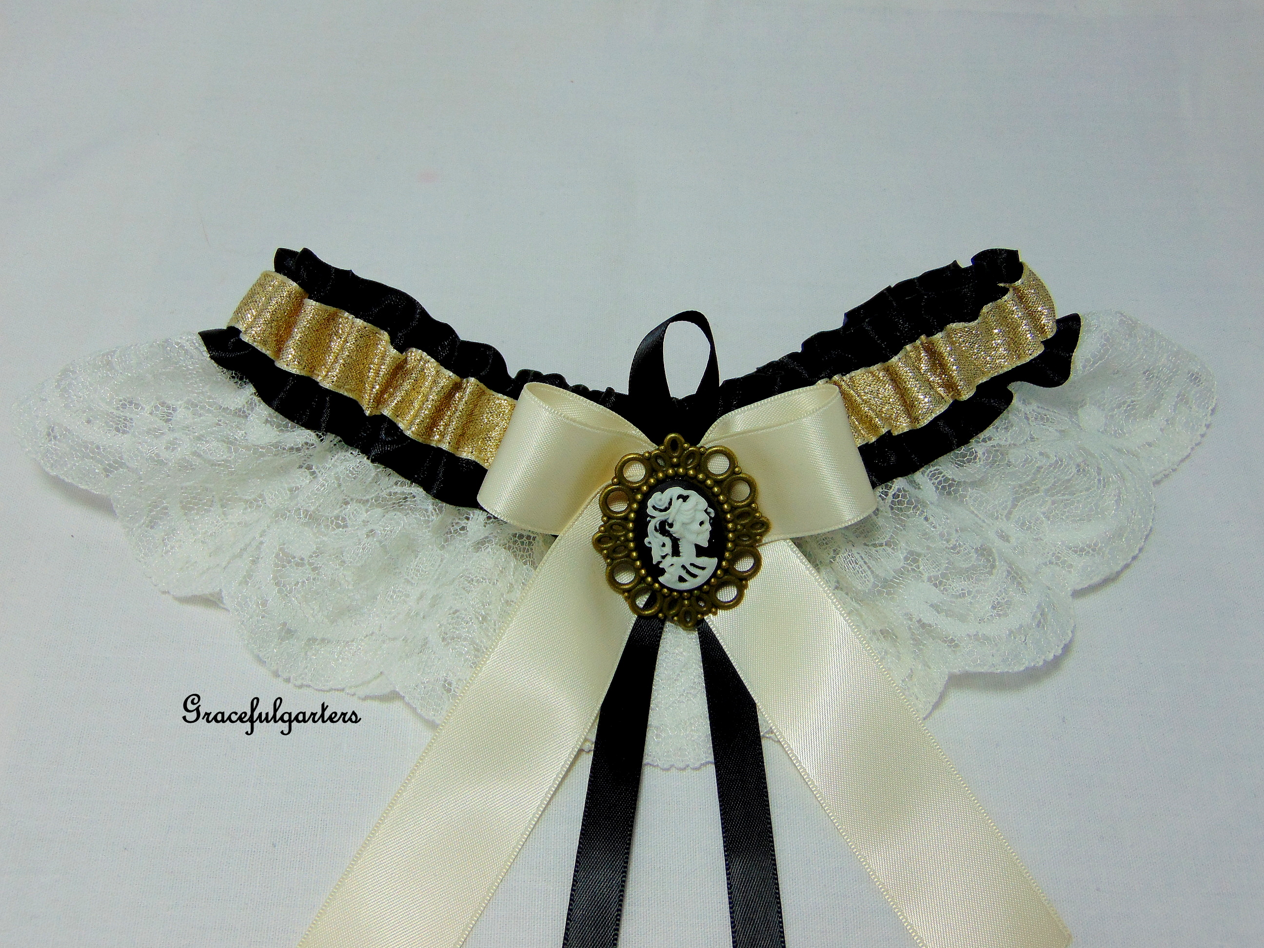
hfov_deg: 52.6
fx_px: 1278
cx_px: 632
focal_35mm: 35
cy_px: 474
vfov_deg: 40.7
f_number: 3.2
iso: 80
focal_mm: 6.3
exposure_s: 1/100
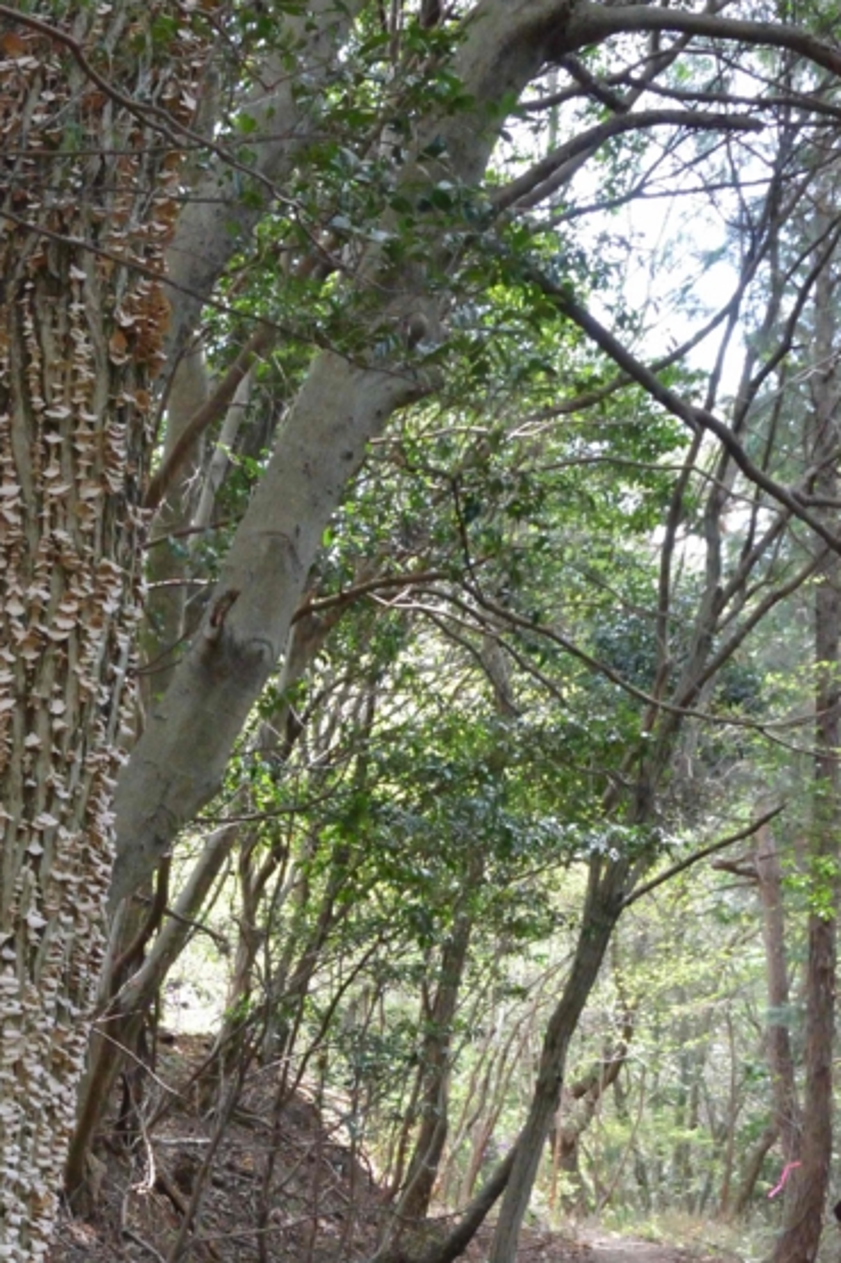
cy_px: 1067
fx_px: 2524
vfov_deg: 27.3
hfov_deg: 18.6
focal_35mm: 72
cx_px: 100
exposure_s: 1/400
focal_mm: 26
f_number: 10
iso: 6400
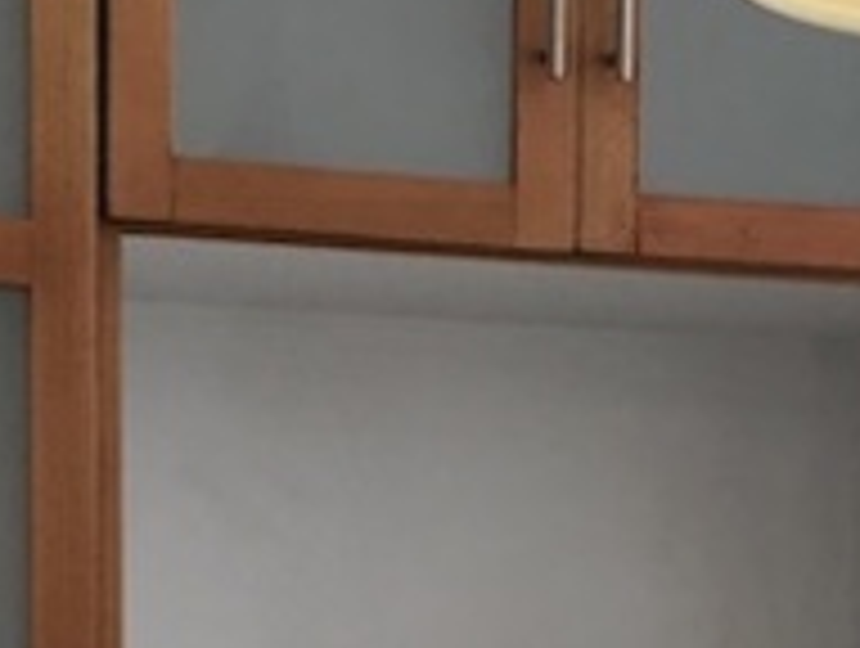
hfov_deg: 12.5
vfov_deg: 9.2
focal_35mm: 156
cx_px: 860
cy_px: 1130
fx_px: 3883
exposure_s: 1/314
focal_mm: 3.99
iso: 20
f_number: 1.8
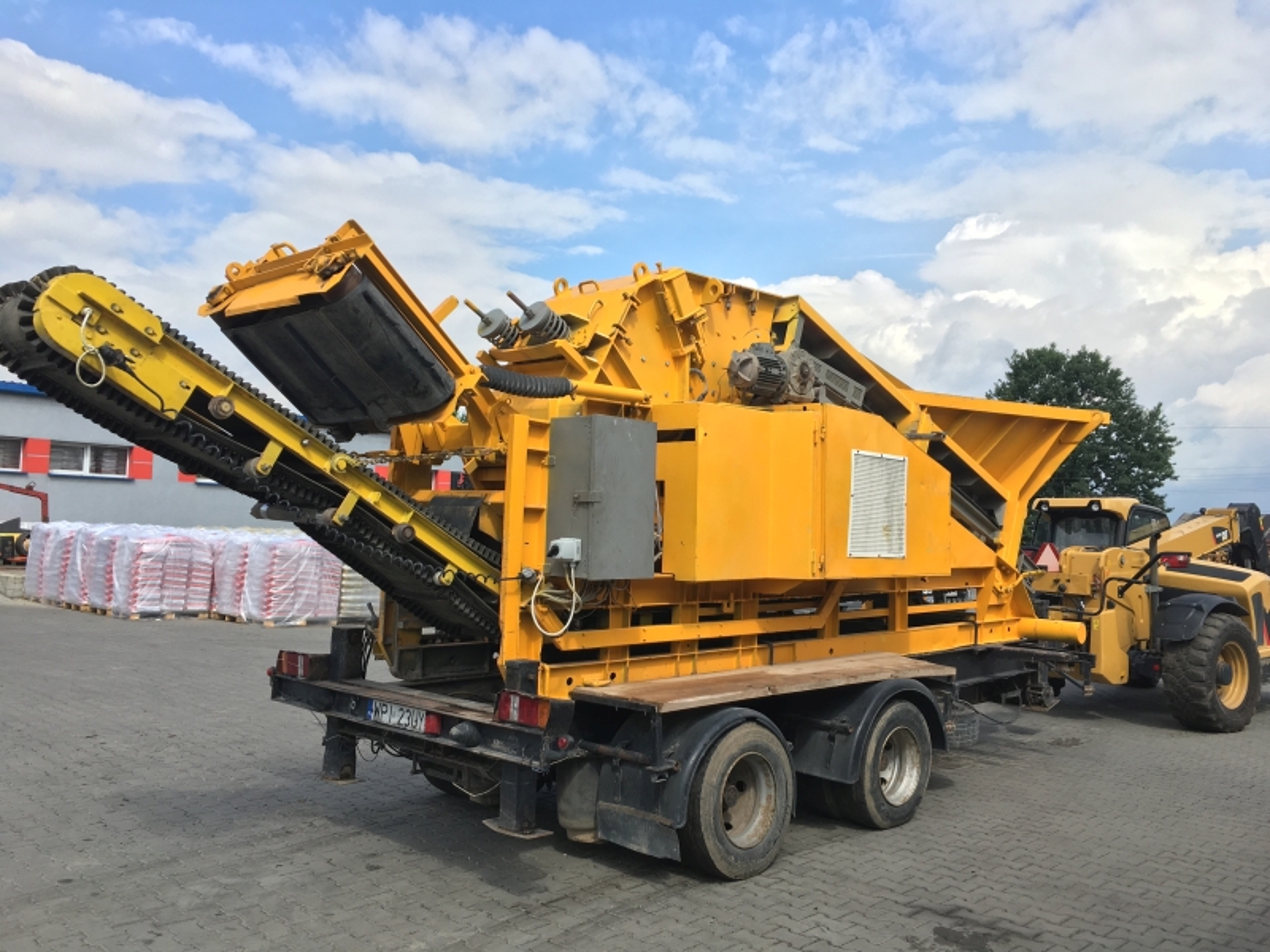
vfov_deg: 48.2
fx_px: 1064
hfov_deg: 61.7
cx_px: 635
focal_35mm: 29
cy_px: 476
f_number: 2.2
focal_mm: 4.15
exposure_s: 1/1068
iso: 25
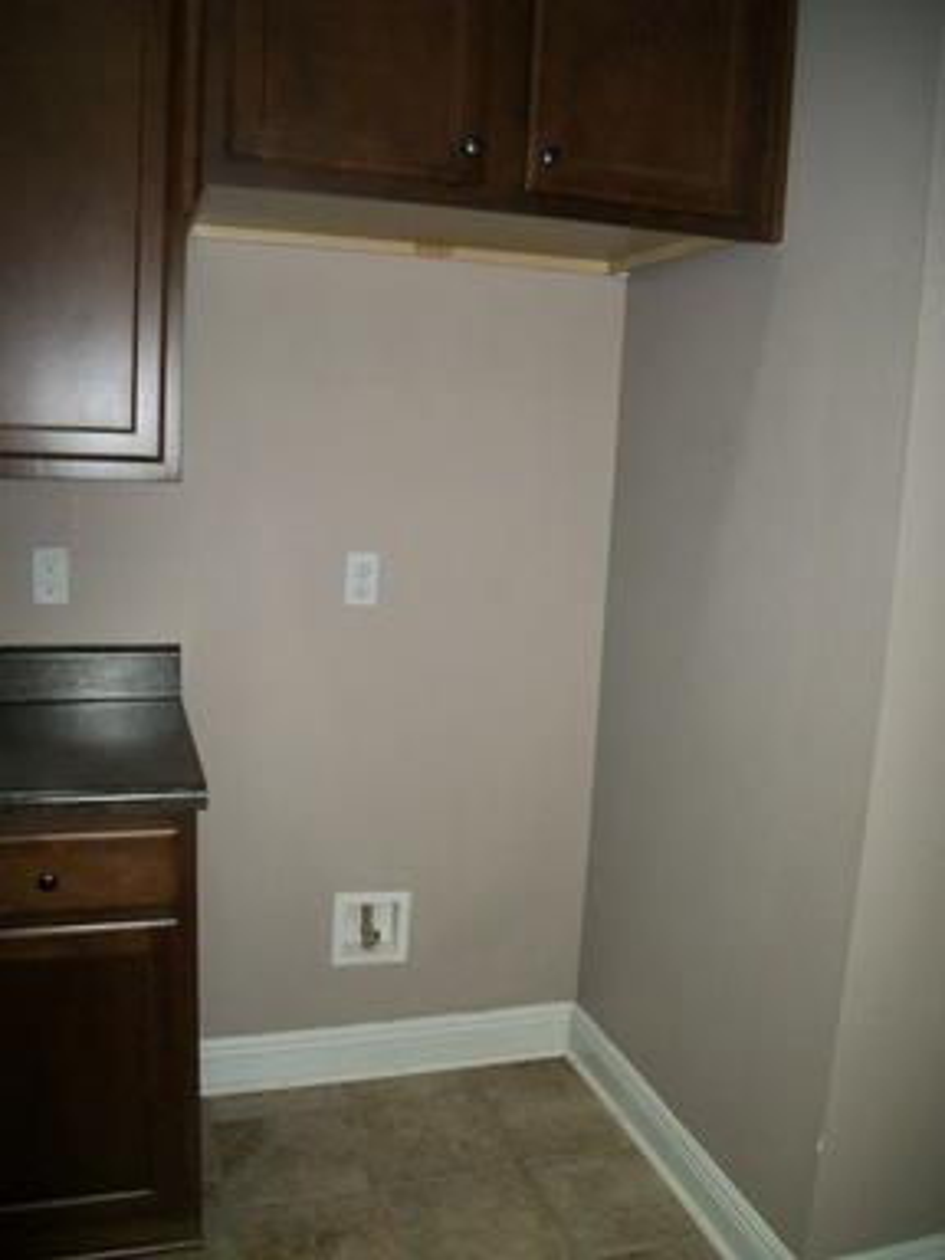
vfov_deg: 56.8
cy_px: 630
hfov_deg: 44.2
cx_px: 472
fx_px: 1165
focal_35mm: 32
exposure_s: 1/30
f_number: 2.9
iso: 160
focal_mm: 5.7
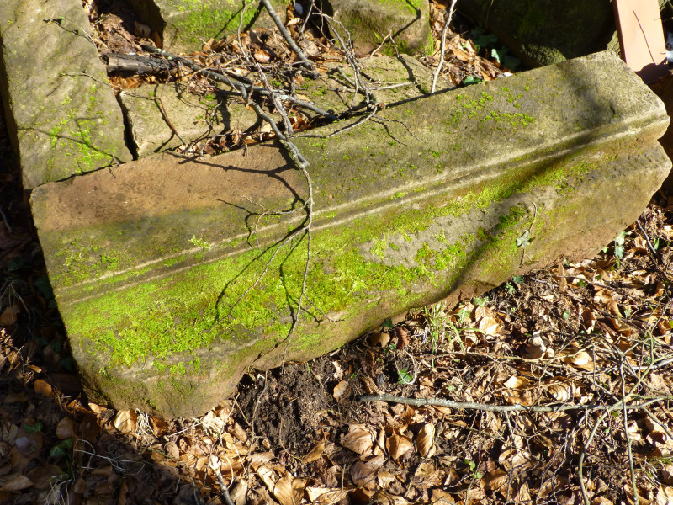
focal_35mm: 43
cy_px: 252
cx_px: 336
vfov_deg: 33.6
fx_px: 836
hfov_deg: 43.9
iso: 100
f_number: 3.9
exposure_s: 1/250
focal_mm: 7.4
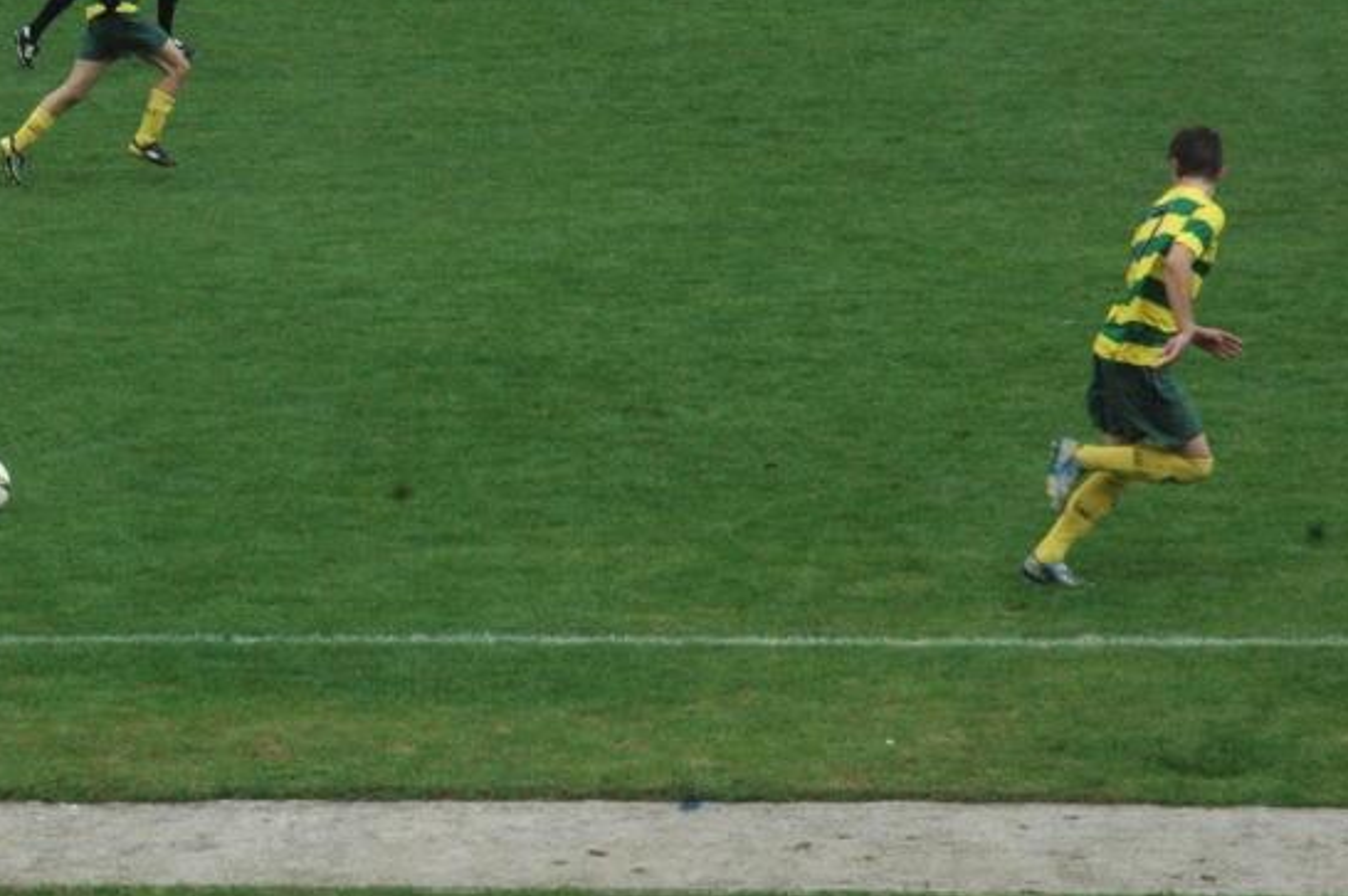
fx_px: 7370
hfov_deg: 10.4
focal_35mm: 197
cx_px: 136
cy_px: 139
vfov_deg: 6.9
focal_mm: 70
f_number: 11
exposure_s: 1/500
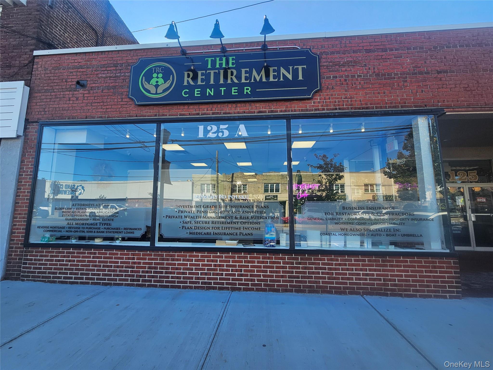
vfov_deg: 89.9
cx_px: 246
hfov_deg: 106.2
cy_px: 185
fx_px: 185
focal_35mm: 13
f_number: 2.2
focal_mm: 2.2
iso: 50
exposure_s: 1/445
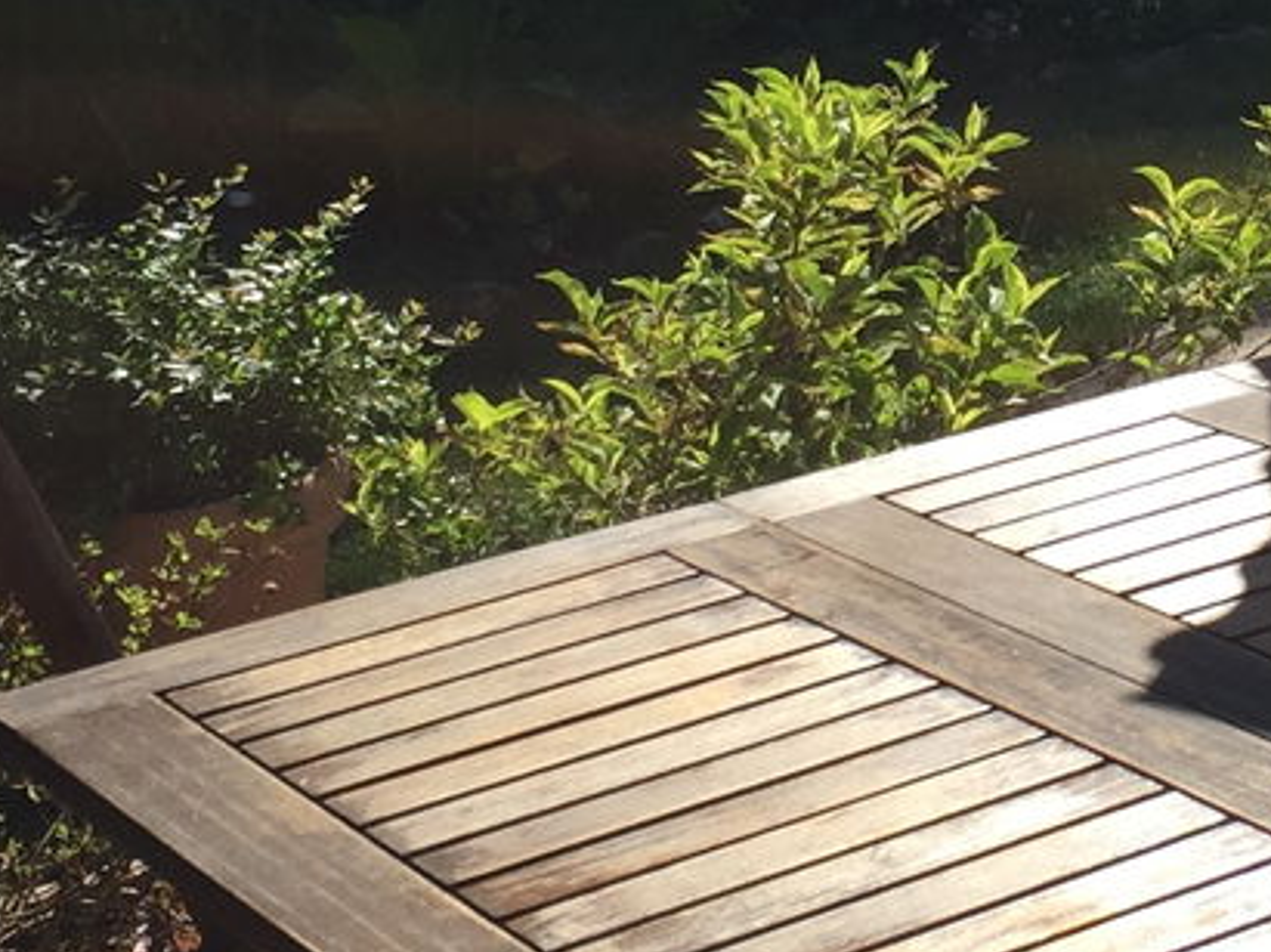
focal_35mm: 113
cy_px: 241
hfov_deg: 17.2
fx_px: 4148
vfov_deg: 13.1
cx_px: 1166
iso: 32
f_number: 2.2
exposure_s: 1/1883
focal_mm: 4.15
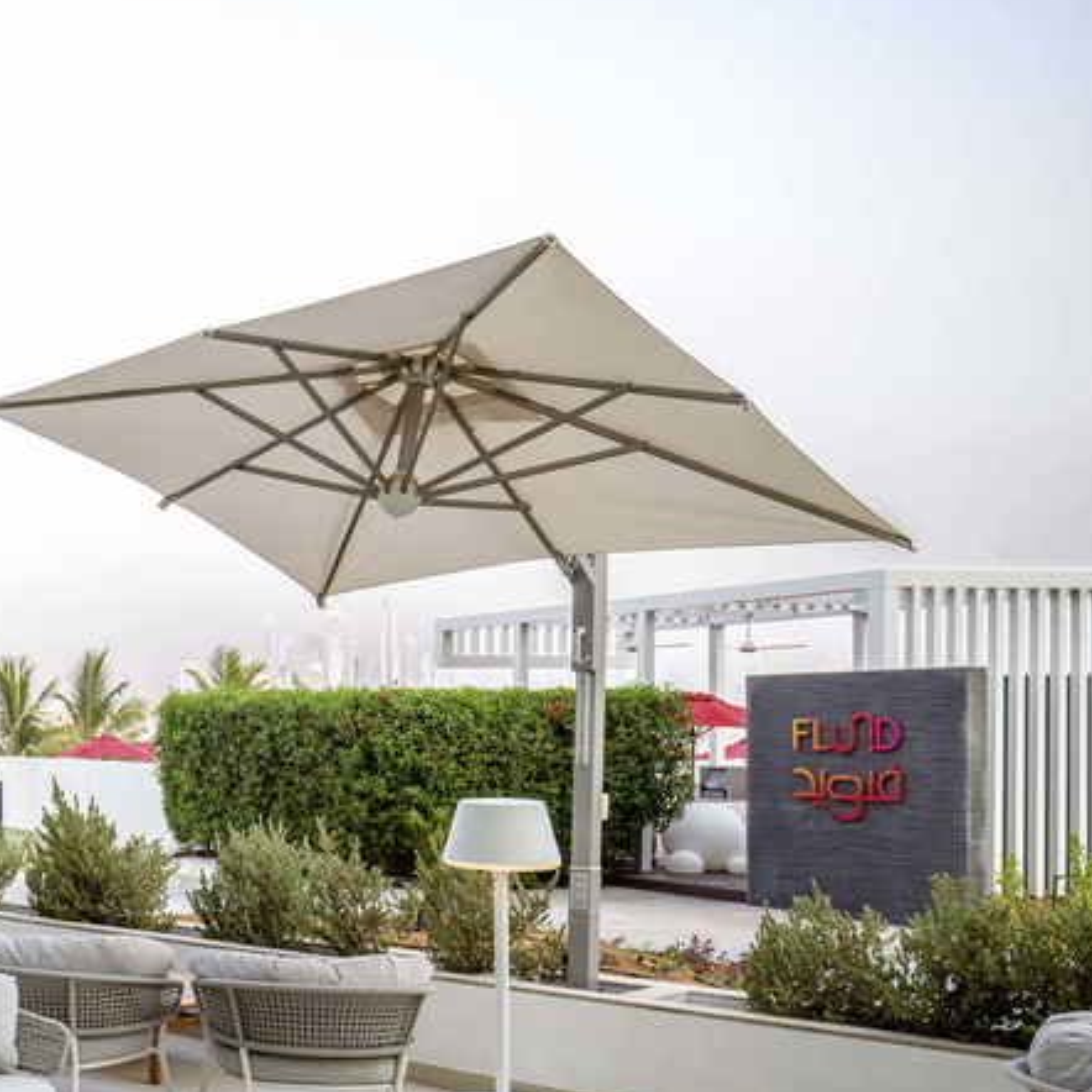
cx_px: -201
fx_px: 1142
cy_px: 791
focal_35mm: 32
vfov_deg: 49.5
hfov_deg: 38.6
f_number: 9.5
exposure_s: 1/45
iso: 200
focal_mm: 24
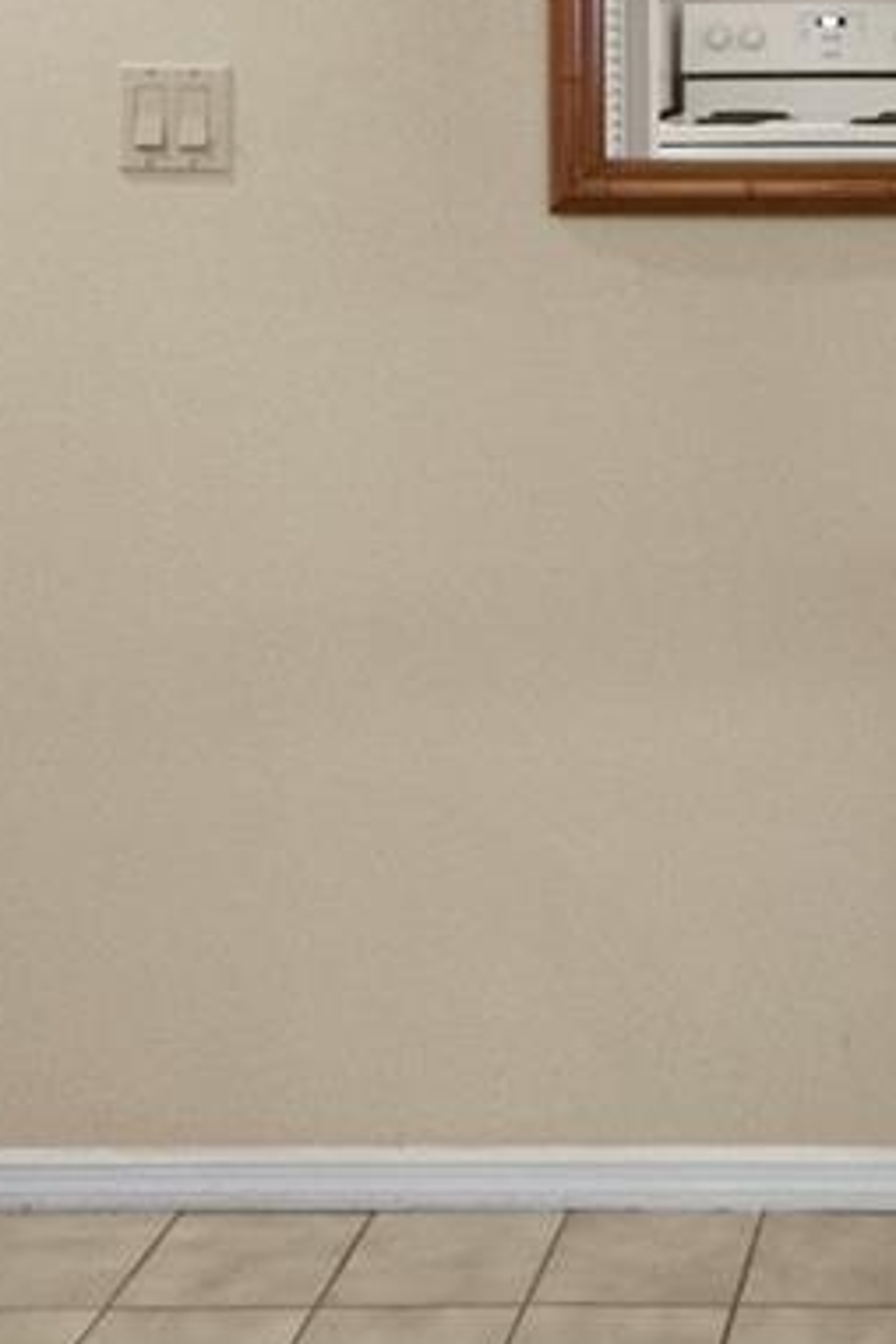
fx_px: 2352
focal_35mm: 63
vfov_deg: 30.0
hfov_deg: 20.0
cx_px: 1132
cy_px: 49
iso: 640
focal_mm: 10
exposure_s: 1/8
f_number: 7.1
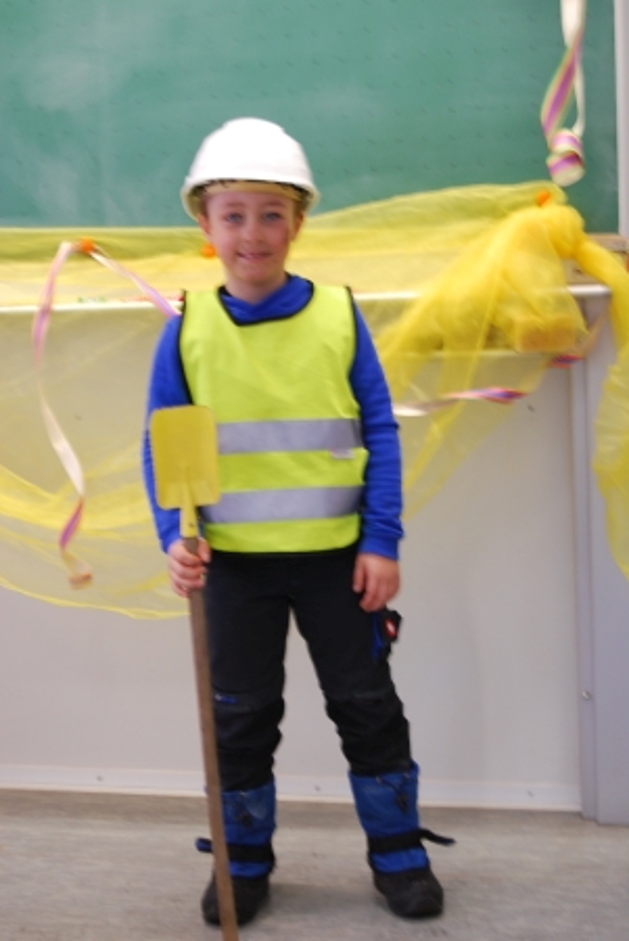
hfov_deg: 19.8
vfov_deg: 29.2
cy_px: 470
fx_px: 1804
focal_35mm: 69
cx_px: 314
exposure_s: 1/30
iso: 400
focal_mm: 46
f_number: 5.3
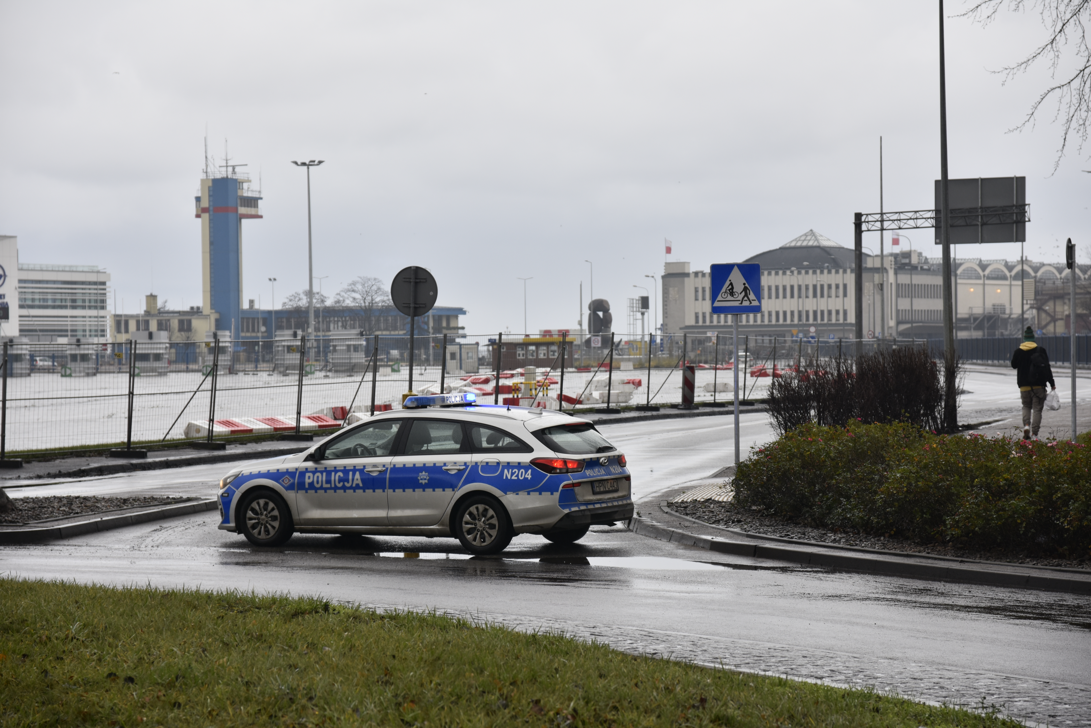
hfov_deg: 19.5
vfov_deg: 13.0
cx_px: 546
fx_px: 3182
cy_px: 364
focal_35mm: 105
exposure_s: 1/100
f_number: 4
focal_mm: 70
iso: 125
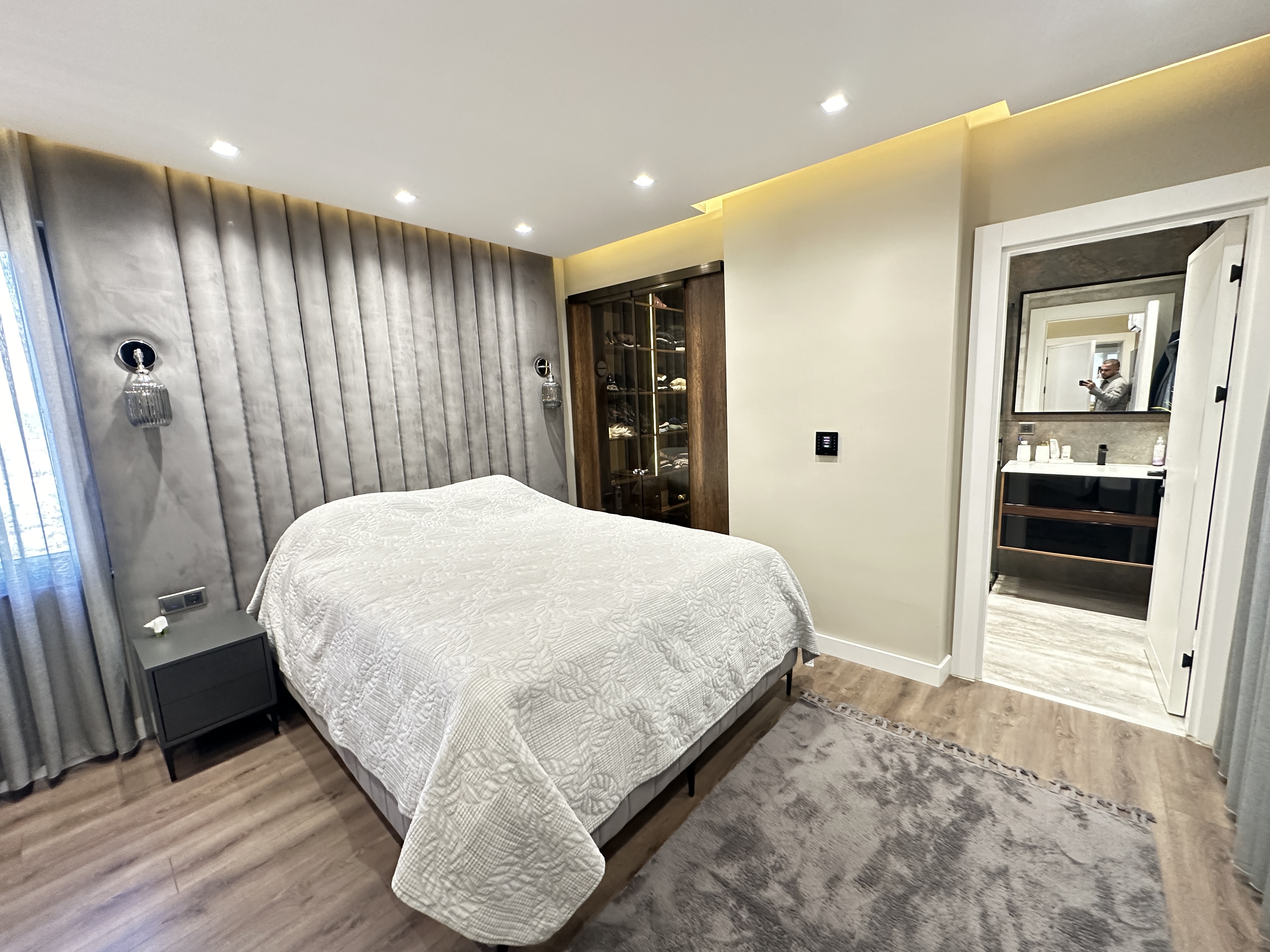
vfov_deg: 85.7
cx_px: 635
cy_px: 476
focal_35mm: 14
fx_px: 514
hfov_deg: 102.1
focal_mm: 2.22
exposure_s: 1/50
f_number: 2.2
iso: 320
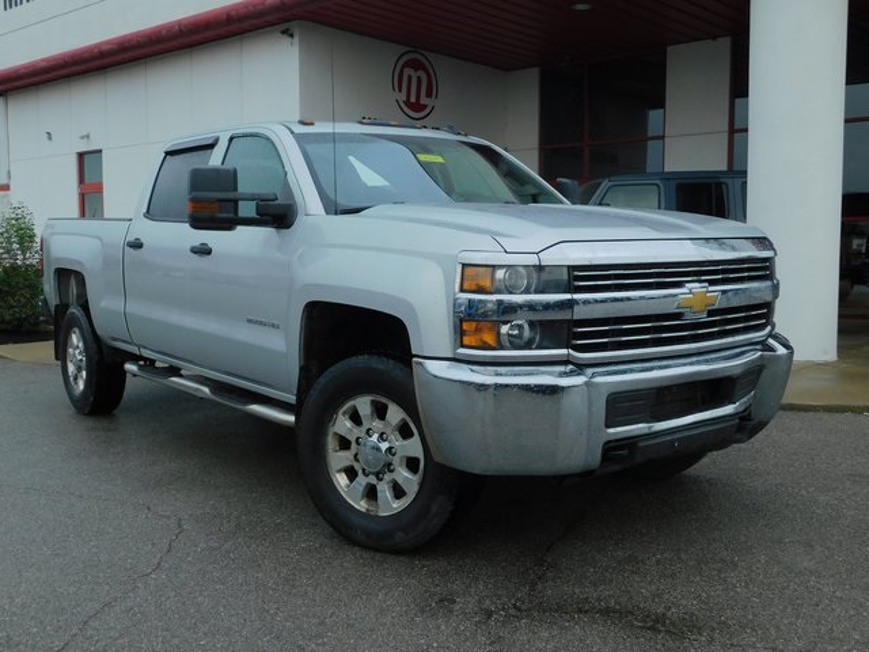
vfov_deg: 39.7
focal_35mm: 36
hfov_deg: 51.4
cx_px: 434
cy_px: 326
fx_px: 904
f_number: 3.5
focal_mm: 6.3
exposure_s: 1/250
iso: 125
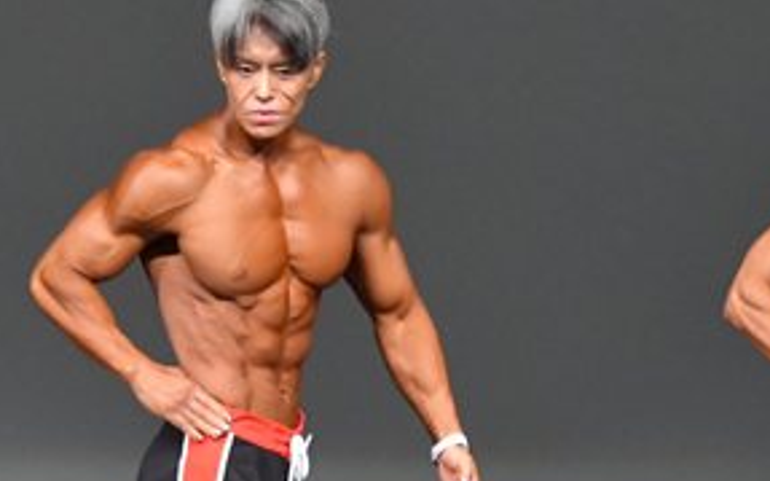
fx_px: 17323
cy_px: 473
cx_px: 374
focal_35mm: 826
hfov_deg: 2.5
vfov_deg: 1.6
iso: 5000
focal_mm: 200
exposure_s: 1/400
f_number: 5.6
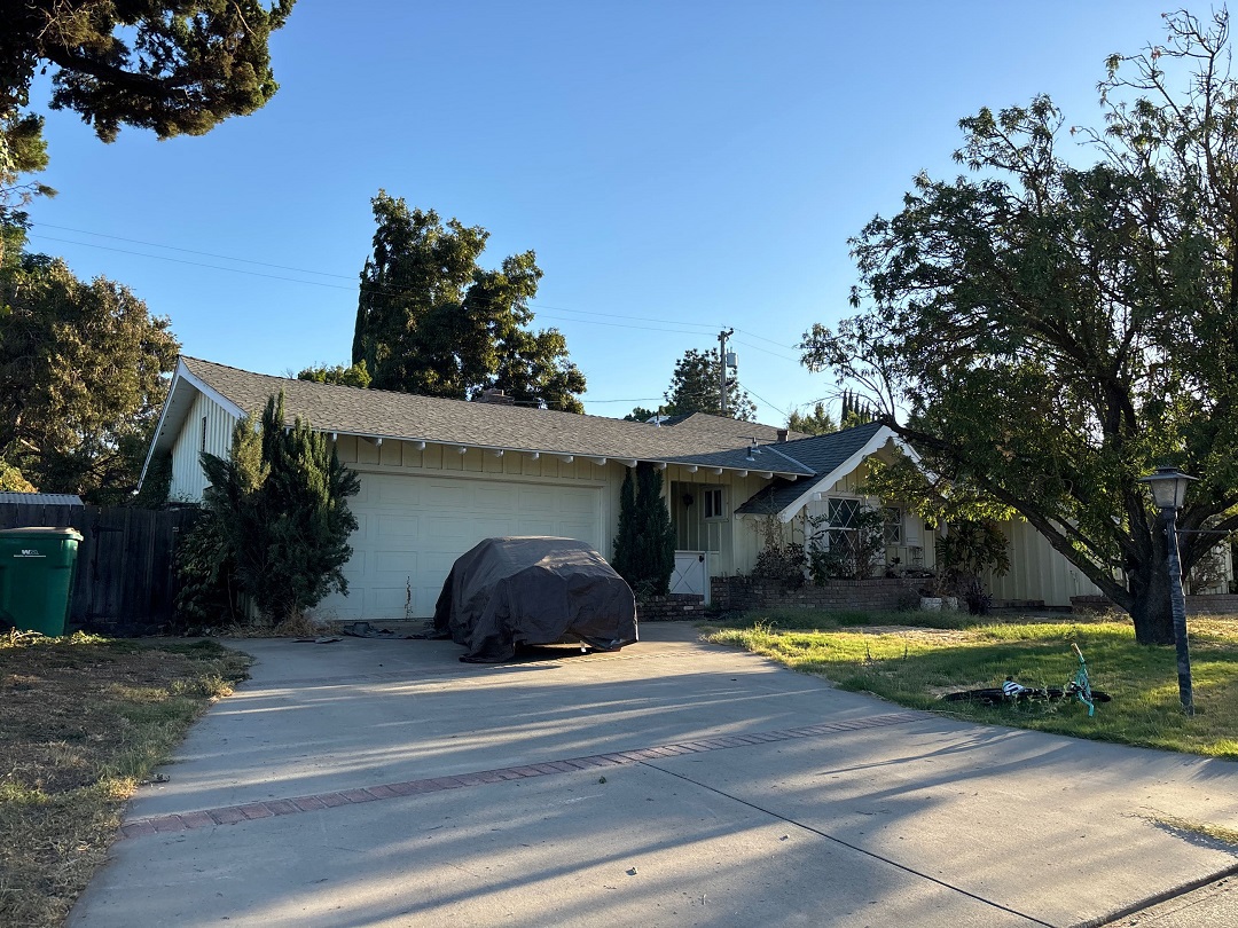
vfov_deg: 53.1
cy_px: 464
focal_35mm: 26
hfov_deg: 67.3
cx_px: 619
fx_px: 930
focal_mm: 5.96
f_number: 1.6
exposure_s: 1/1152
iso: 50
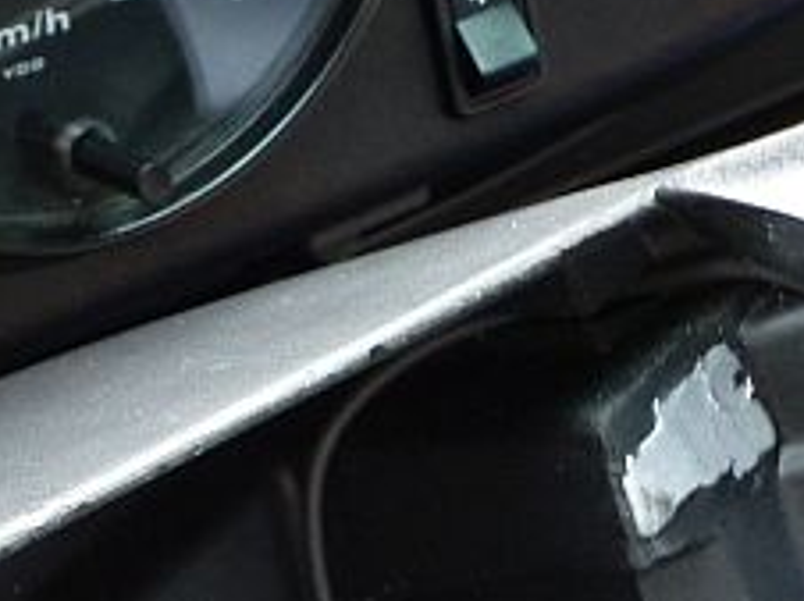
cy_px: 725
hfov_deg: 4.3
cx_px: 270
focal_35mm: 464
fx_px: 10766
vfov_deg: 3.2
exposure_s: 1/30
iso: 400
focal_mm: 23.4
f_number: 5.2
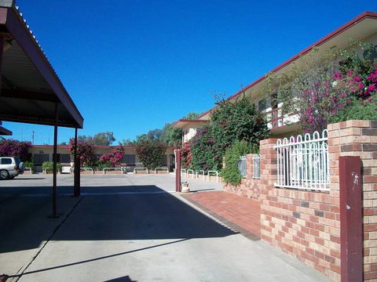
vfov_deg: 44.2
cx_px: 188
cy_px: 141
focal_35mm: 32
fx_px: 349
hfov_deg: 56.8
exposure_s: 1/400
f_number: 5.5
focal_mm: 5.7
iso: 80
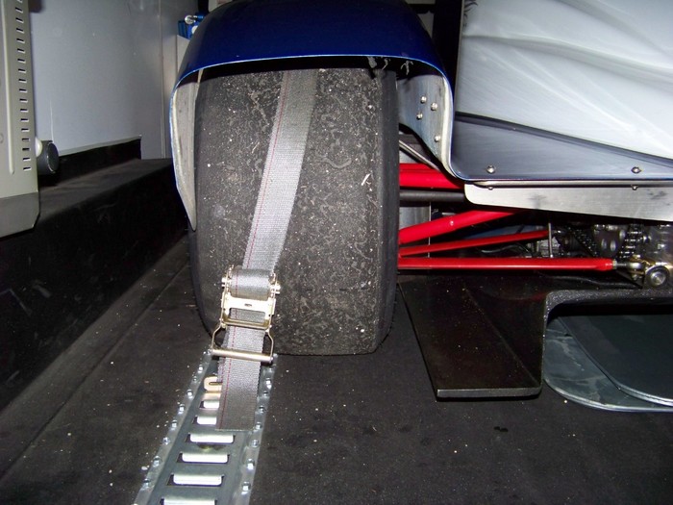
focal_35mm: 36
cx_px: 336
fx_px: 700
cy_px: 252
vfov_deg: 39.7
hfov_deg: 51.4
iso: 200
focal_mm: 5.85
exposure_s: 1/30
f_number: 2.8
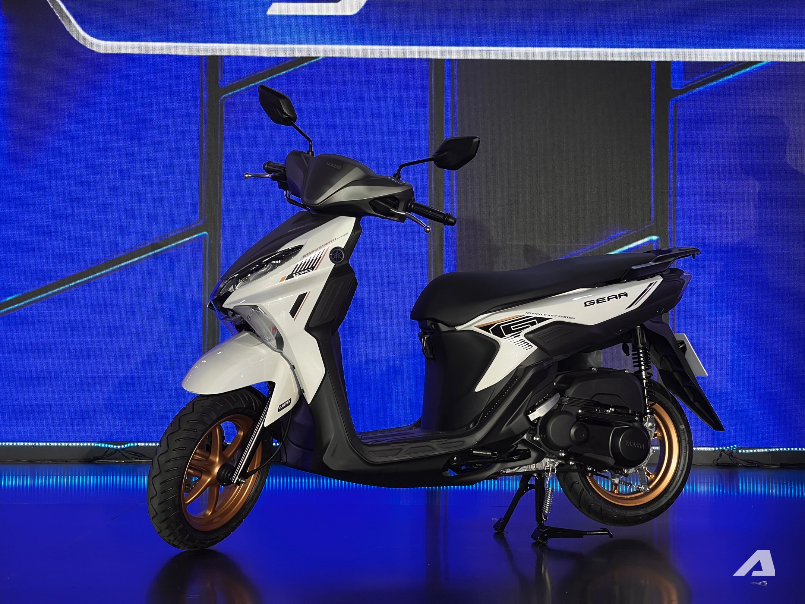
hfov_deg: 25.3
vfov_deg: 19.1
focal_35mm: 77
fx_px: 1791
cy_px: 302
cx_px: 402
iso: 80
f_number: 2.8
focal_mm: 9
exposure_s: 1/99
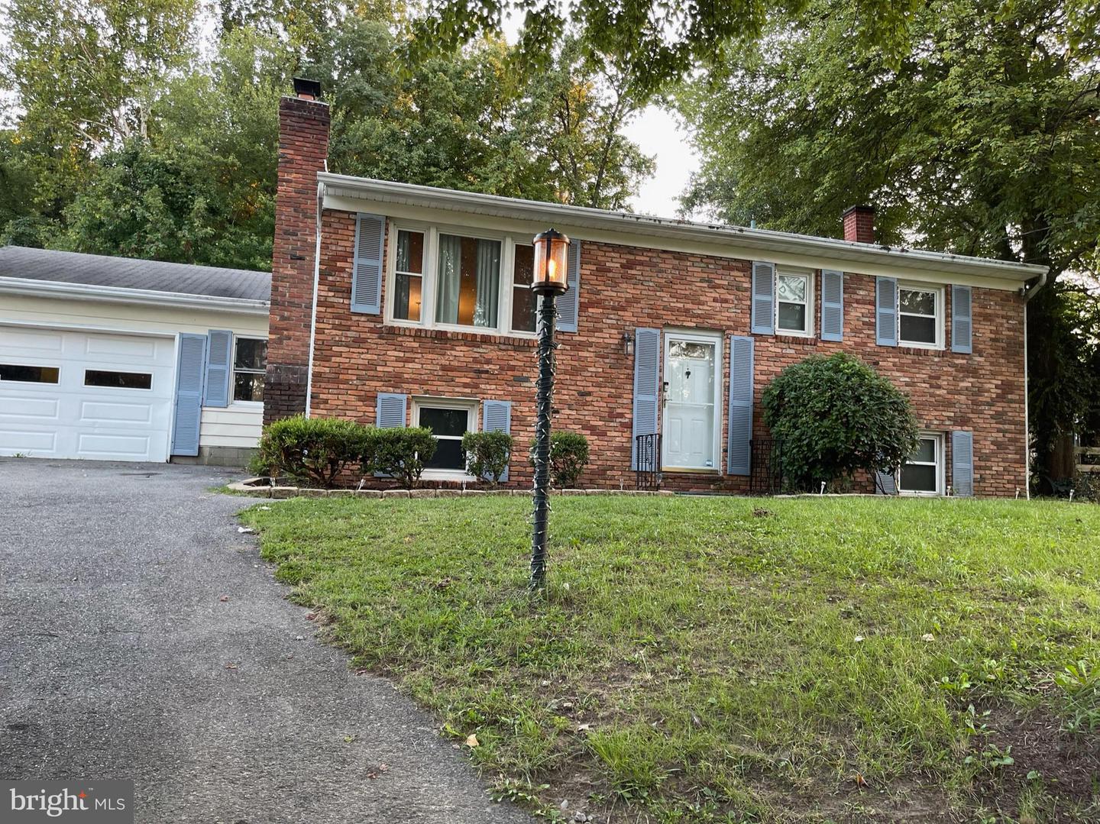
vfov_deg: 53.0
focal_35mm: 26
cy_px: 412
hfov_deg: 67.3
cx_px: 550
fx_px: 826
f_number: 1.6
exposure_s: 1/99
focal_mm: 5.1
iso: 125
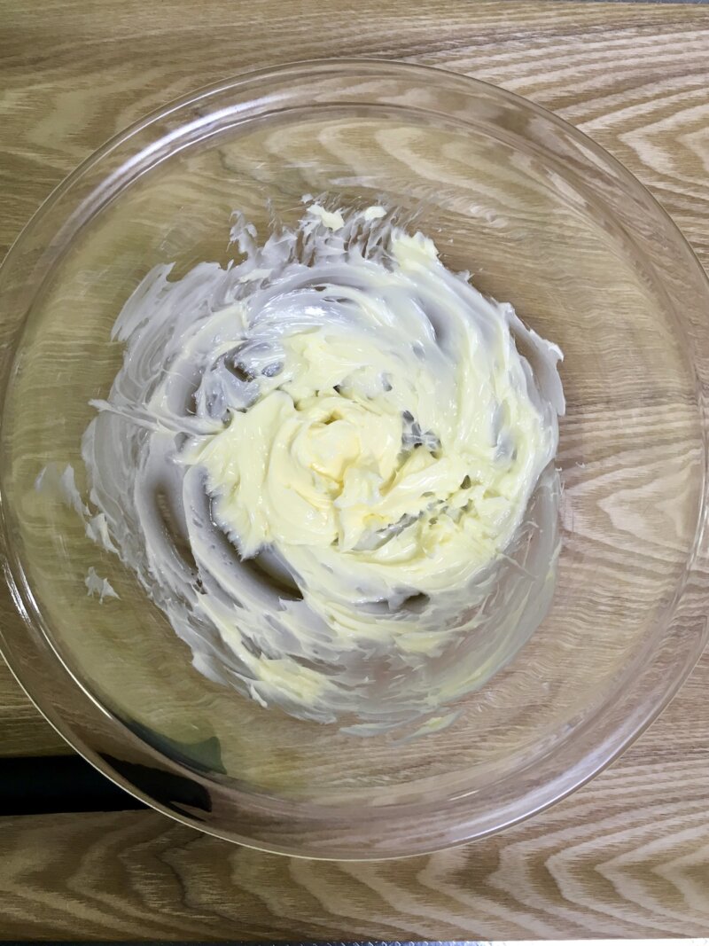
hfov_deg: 48.2
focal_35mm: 29
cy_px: 473
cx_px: 354
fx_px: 792
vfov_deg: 61.7
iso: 32
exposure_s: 1/30
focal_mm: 4.15
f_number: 2.2
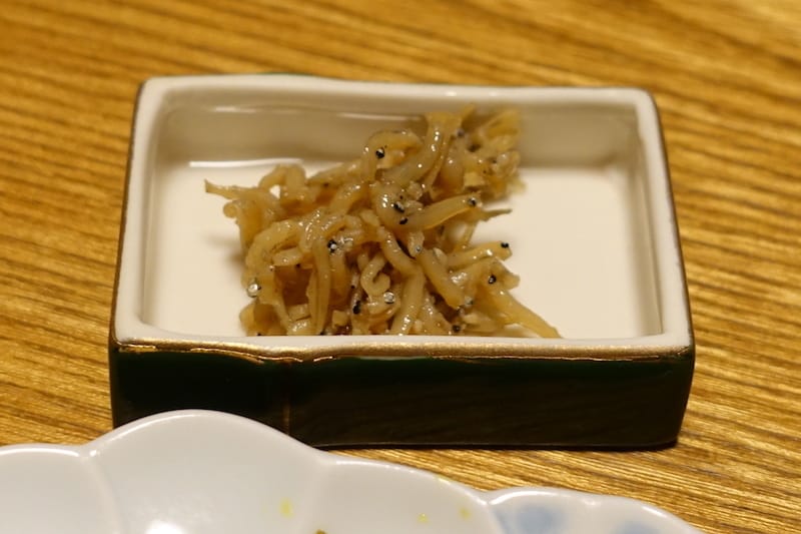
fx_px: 868
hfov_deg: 49.6
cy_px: 267
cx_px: 400
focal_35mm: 39
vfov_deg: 34.2
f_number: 2.8
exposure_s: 1/40
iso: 400
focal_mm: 14.3
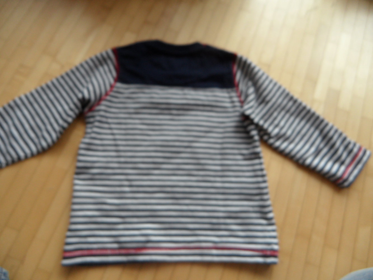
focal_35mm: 24
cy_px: 140
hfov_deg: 71.6
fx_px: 259
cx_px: 186
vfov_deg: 56.8
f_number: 2.9
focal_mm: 4.1
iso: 80
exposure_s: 1/180
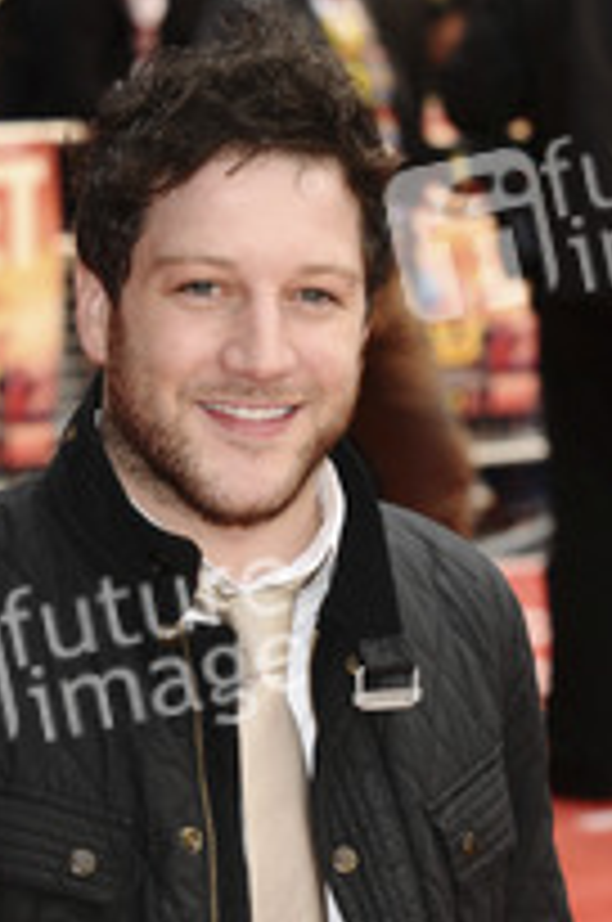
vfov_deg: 8.8
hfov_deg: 5.9
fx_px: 5987
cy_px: 891
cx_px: 207
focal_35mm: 234
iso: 320
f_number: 5
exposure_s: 1/200
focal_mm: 80
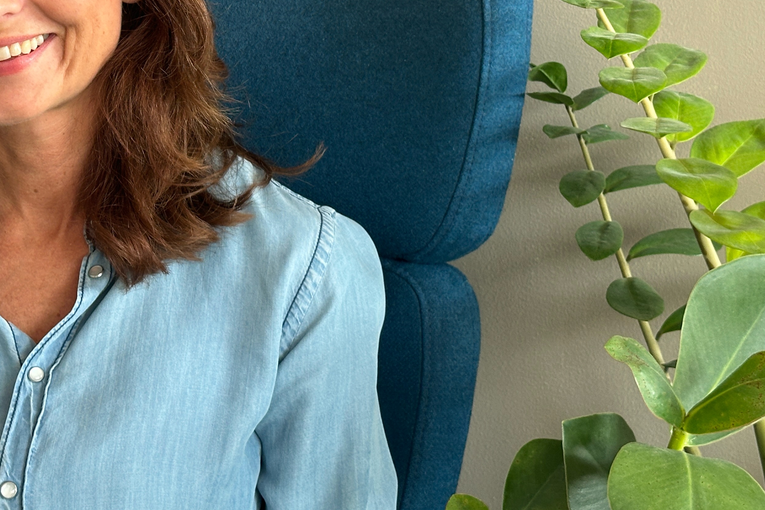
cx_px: 197
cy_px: 97
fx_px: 1721
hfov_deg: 24.8
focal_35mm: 81
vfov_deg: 16.7
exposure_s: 1/59
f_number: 1.78
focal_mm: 6.86
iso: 100
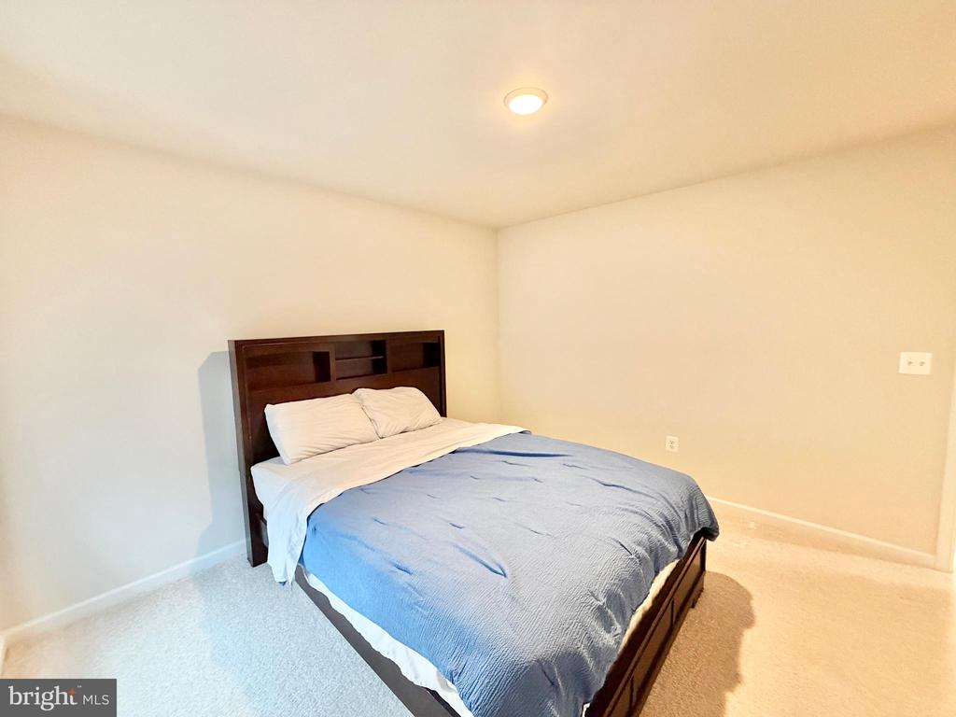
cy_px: 358
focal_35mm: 14
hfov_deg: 102.1
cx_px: 478
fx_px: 387
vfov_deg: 85.7
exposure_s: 1/60
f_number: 2.2
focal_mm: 2.22
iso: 400
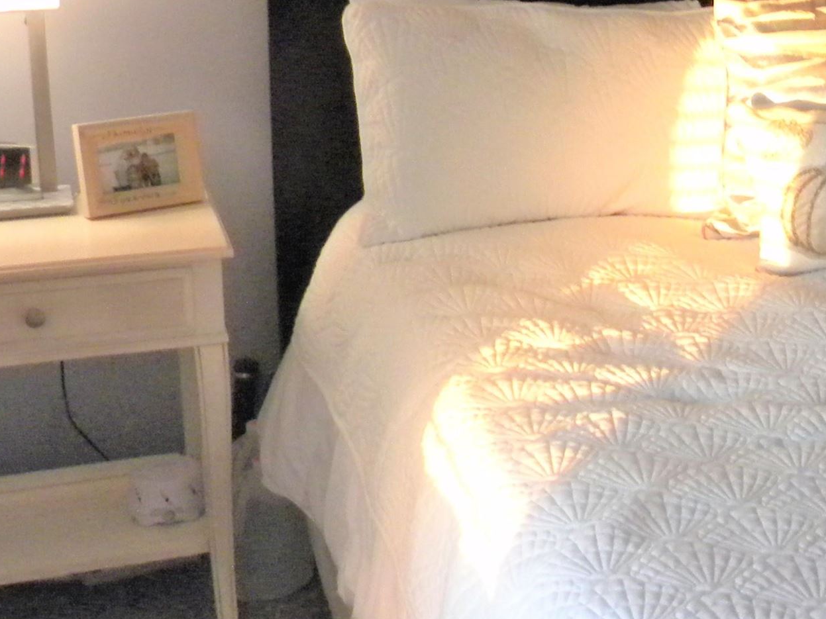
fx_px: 1646
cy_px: 85
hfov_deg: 26.1
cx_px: 904
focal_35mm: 69
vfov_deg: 20.9
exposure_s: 1/28.7
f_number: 3.5
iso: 400
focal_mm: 5
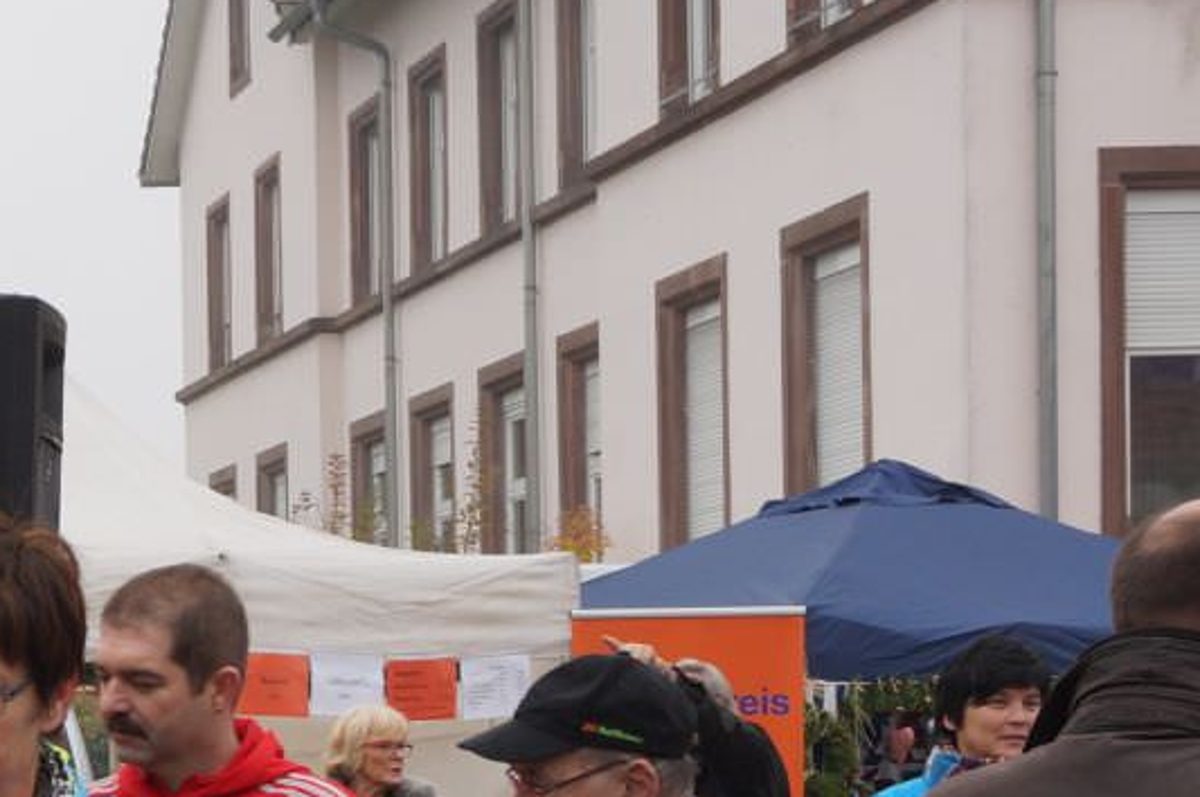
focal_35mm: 112
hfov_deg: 16.9
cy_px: 933
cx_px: -455
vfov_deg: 11.9
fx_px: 3745
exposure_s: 1/100
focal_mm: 25
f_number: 8
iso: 200
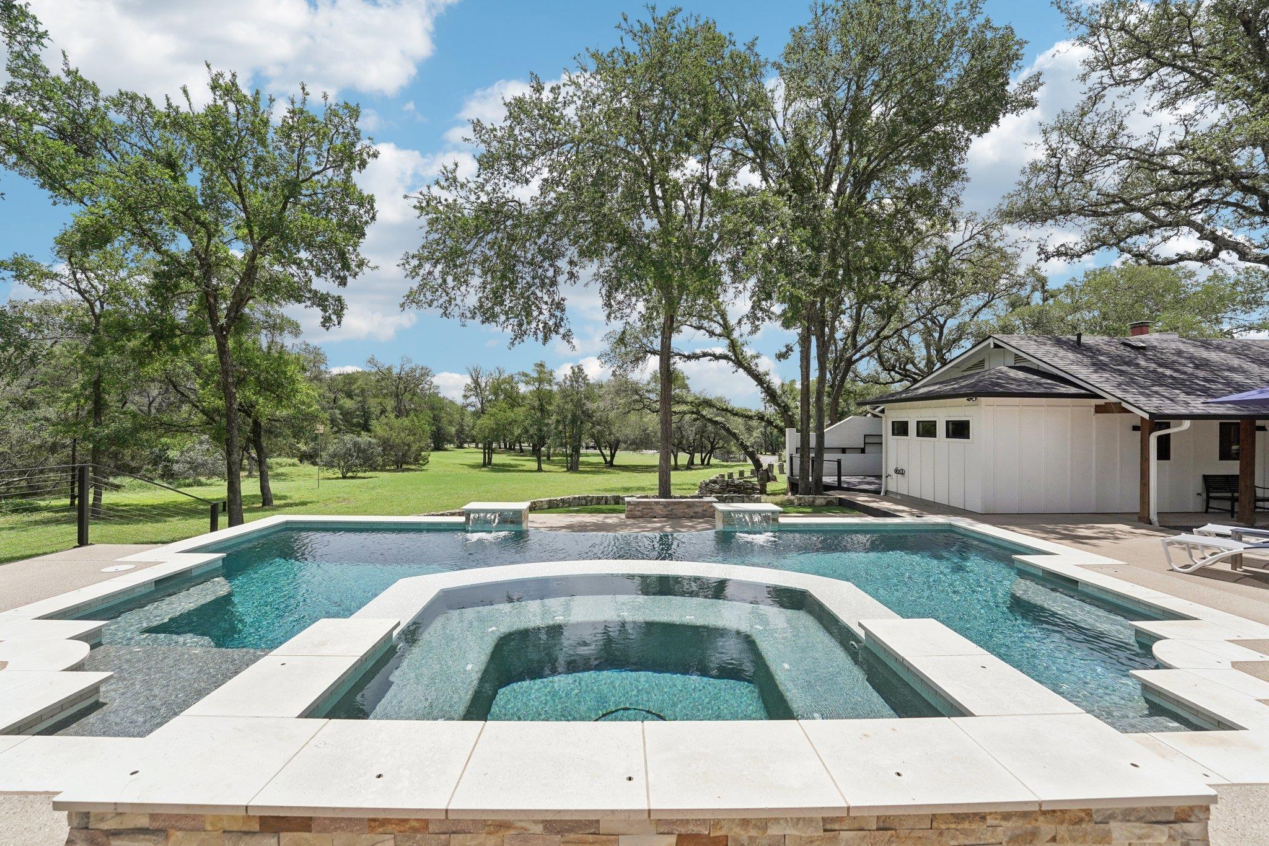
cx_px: 634
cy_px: 423
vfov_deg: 81.2
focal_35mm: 14
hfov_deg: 104.3
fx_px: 493
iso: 800
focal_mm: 14
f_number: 8
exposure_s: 1/2500
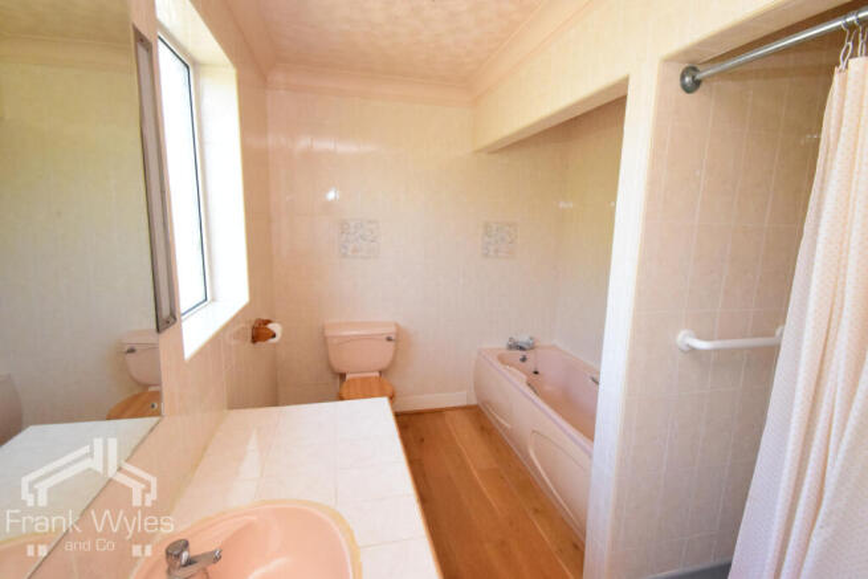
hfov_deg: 95.0
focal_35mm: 16
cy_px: 290
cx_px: 434
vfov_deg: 72.1
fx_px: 398
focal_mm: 11
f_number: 22
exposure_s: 1/100
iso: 6400
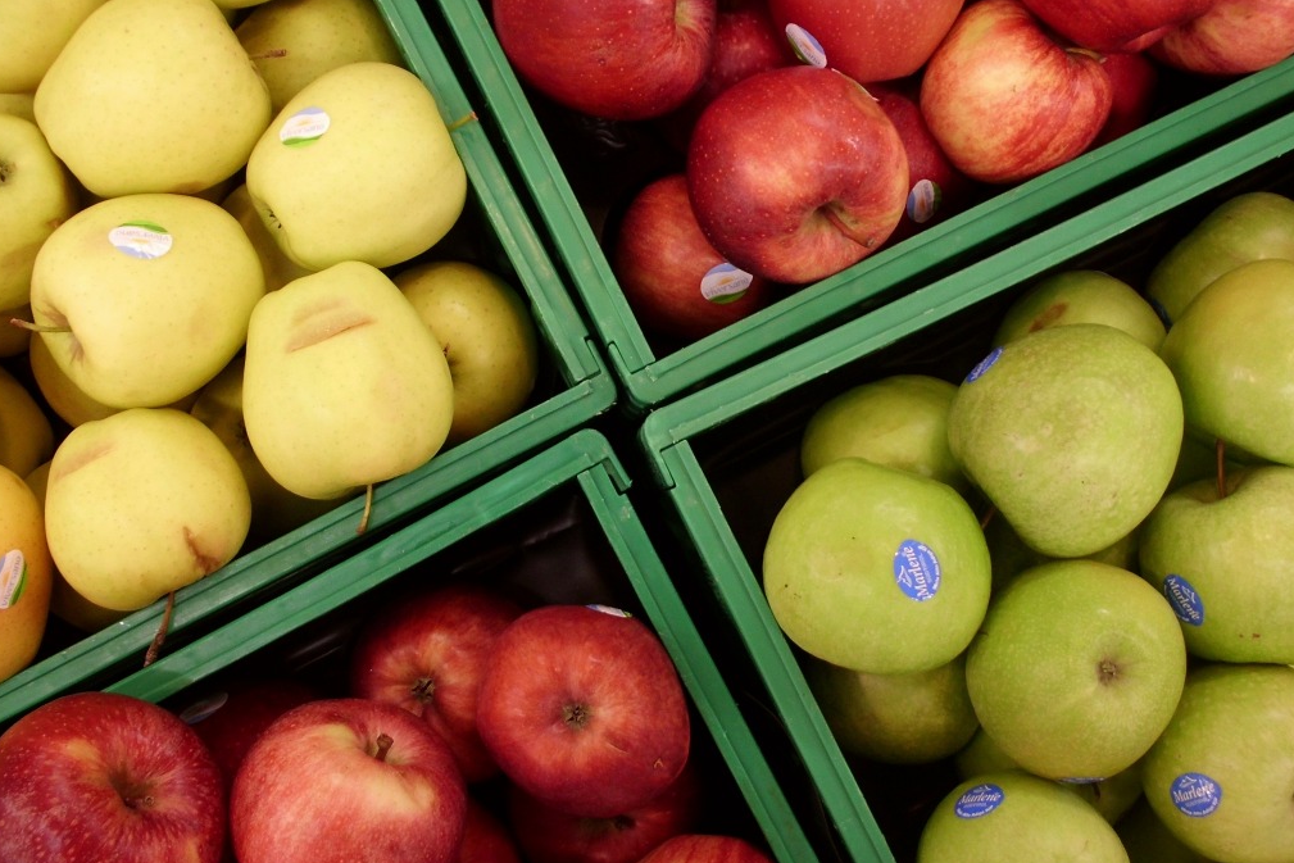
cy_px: 408
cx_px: 640
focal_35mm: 38
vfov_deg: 35.1
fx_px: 1366
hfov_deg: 50.7
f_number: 2.9
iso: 64
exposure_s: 1/13
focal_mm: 6.3
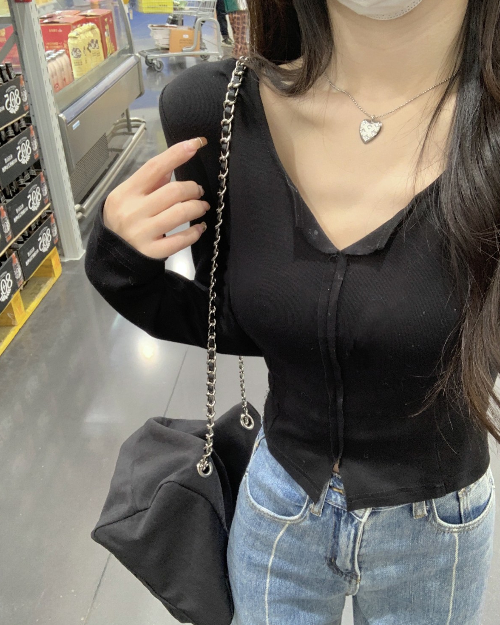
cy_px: 330
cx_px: 251
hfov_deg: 43.4
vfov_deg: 52.8
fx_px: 629
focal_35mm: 34
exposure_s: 1/41
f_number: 2.2
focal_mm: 2.87
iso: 320
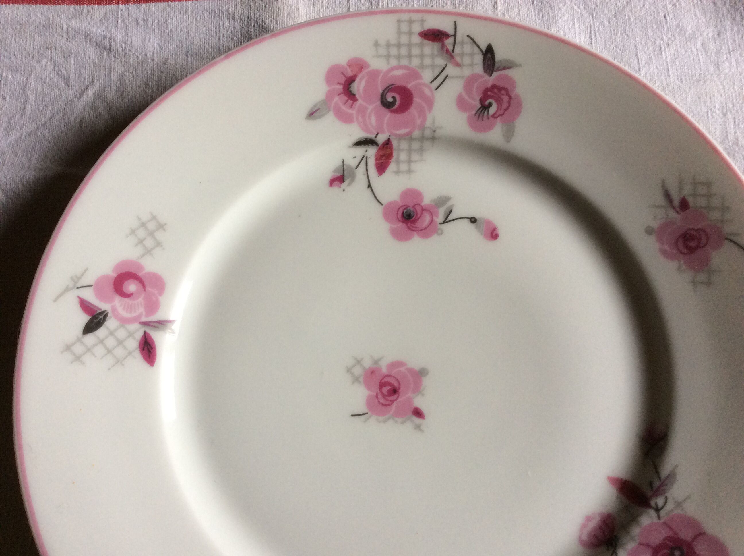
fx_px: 687
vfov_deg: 44.1
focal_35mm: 32
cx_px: 372
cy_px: 278
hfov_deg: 56.9
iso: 64
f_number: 2.4
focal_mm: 3.3
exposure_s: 1/25
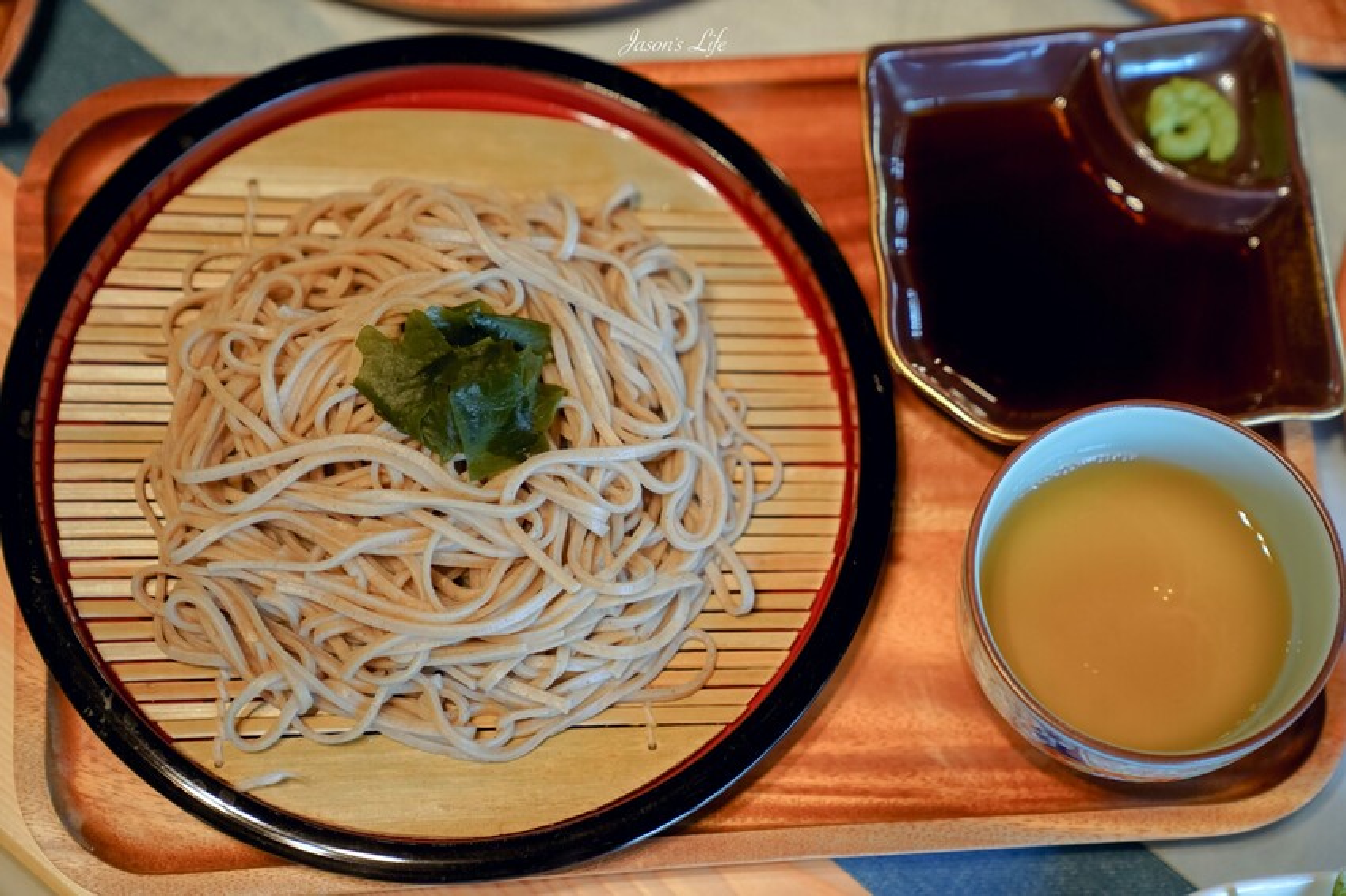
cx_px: 673
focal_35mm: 70
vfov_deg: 19.4
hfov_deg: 28.9
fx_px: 2616
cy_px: 448
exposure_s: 1/80
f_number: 2.8
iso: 640
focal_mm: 70
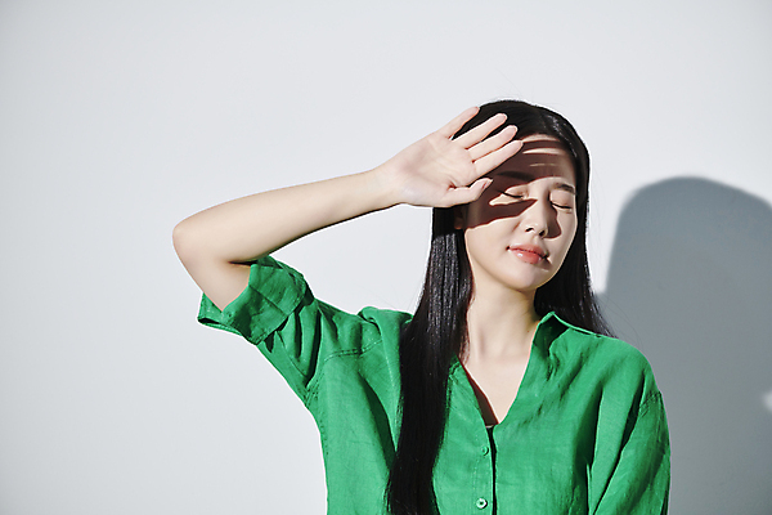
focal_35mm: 105
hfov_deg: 19.5
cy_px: 258
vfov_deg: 13.0
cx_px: 386
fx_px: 2251
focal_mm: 105
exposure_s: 1/100
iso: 400
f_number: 5.6
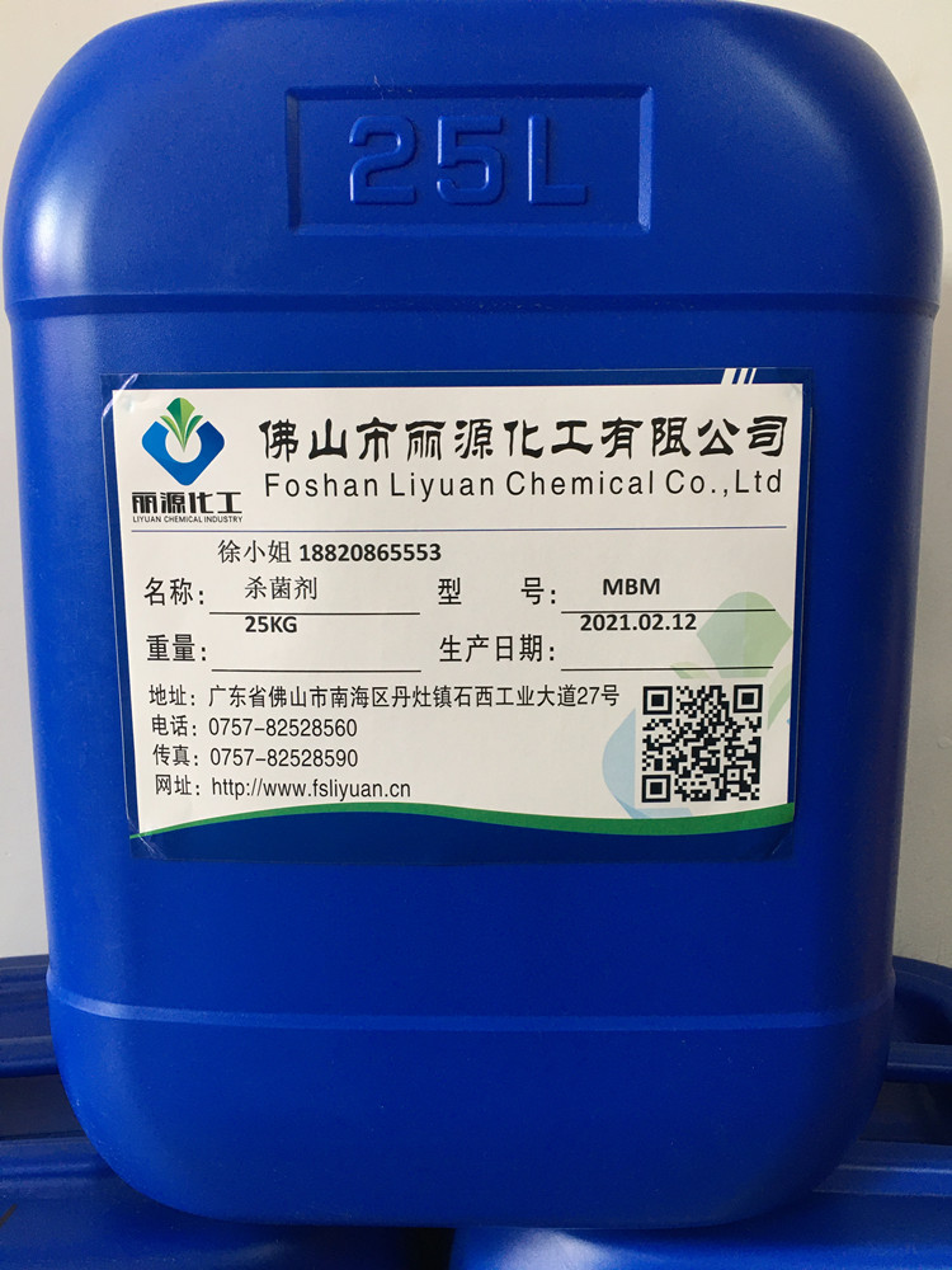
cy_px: 635
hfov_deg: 48.2
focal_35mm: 29
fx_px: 1063
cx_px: 476
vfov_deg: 61.7
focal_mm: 4.15
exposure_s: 1/33
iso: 40
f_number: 2.2
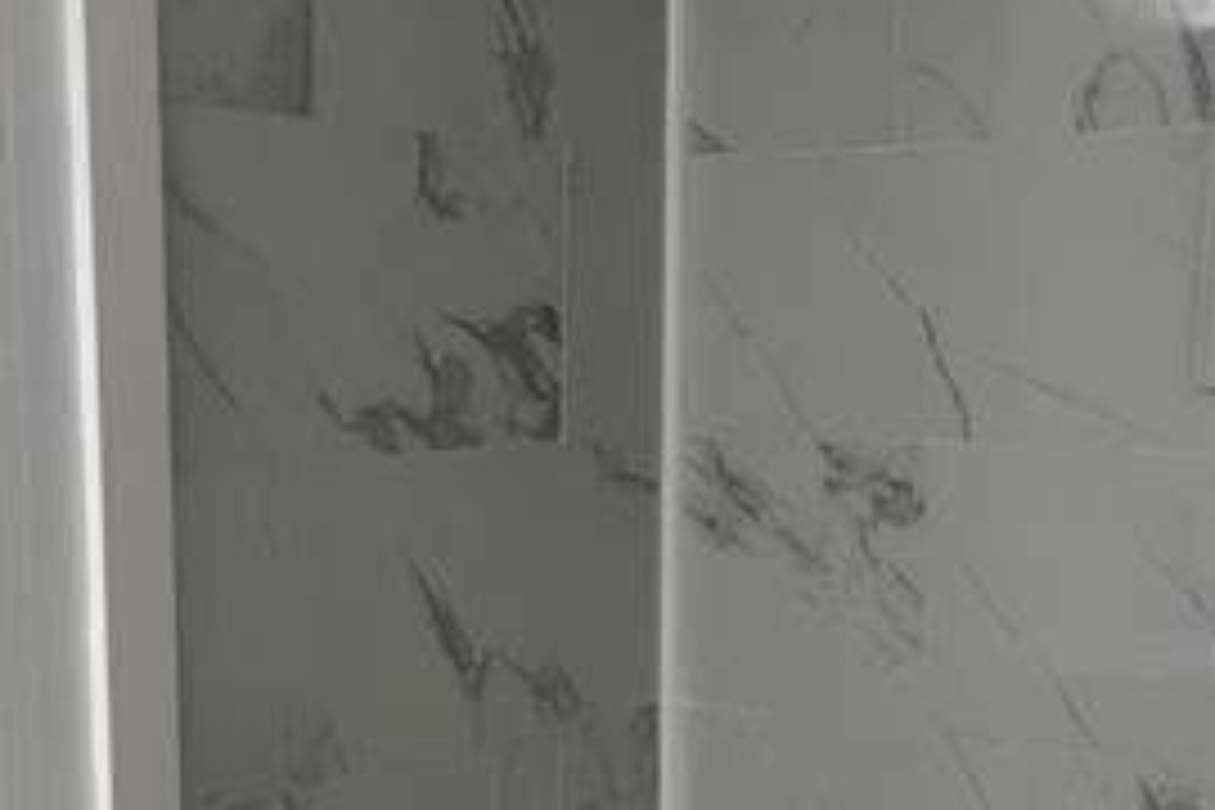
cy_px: 666
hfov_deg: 28.4
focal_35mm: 71
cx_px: 522
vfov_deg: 19.0
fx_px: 2396
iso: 100
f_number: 1.78
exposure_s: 1/120
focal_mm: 6.76
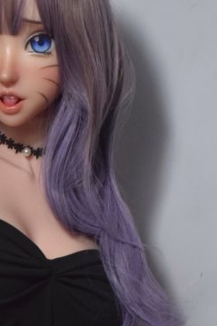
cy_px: 258
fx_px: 1104
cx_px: 6
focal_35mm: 122
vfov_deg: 16.6
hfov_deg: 11.1
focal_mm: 35
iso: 1600
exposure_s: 1/350
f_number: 6.7
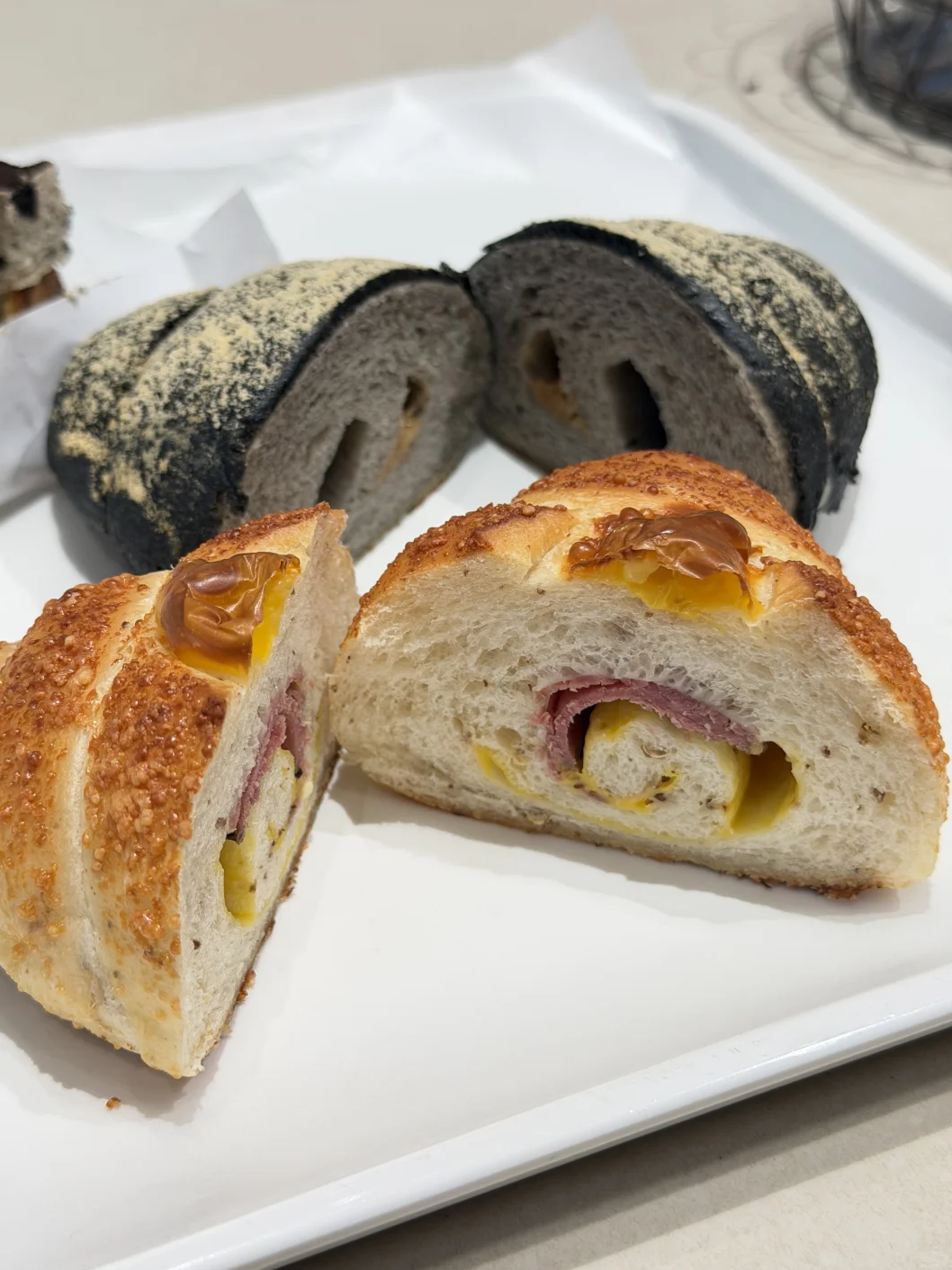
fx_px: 1797
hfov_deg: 29.7
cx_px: 471
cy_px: 627
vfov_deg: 38.9
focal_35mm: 49
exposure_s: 1/123
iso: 50
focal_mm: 6.76
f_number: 1.78
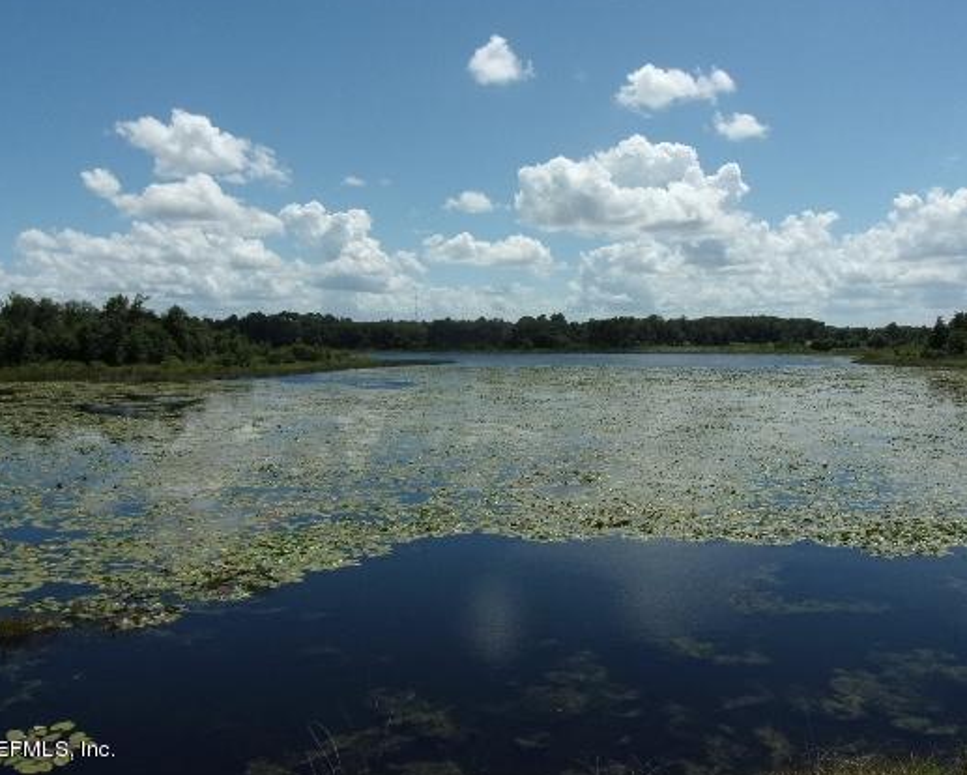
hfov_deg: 60.4
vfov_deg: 49.9
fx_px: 830
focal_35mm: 29
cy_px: 337
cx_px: 490
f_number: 10.8
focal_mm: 4.3
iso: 80
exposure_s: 1/220
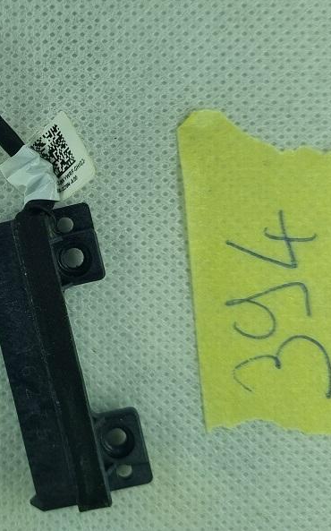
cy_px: 186
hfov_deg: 25.3
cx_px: -13
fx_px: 694
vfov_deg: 41.4
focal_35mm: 48
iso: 50
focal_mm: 5.4
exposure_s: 1/1136
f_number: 1.8
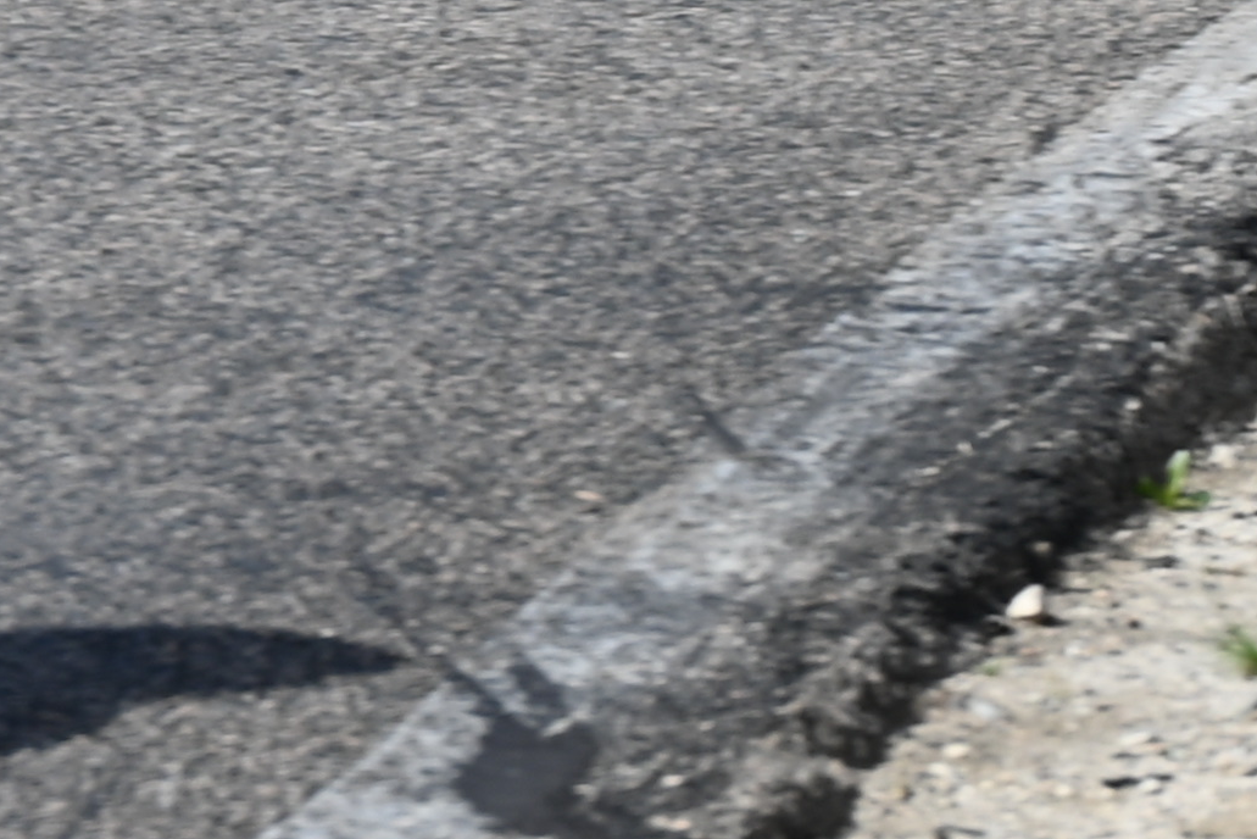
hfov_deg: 3.8
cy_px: -421
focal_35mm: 537
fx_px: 18754
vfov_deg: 2.6
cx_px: -1612
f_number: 7.1
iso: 100
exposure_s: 1/400
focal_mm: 92
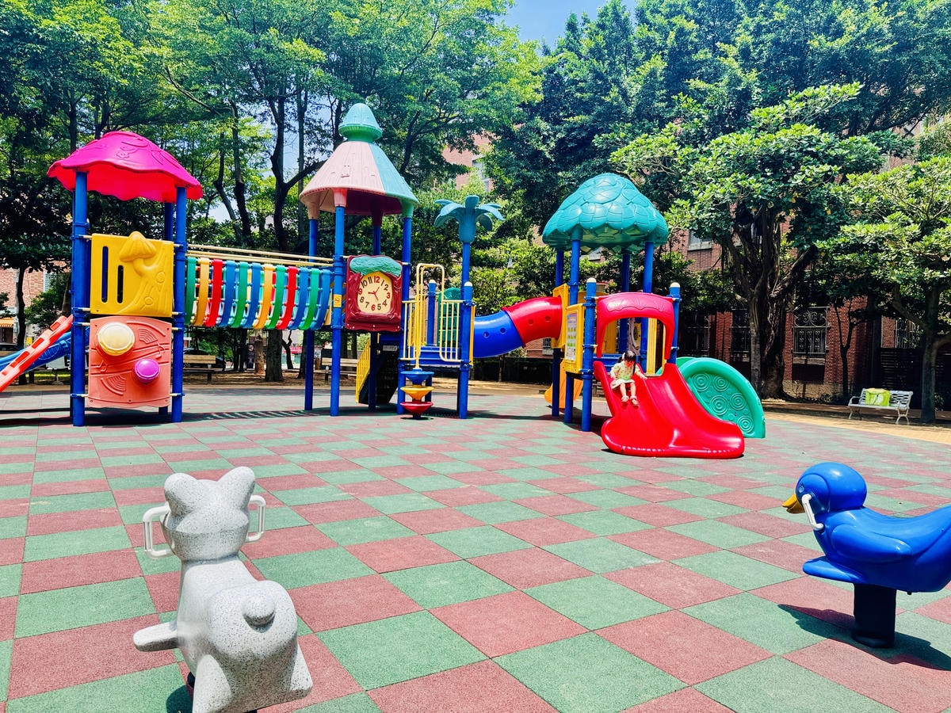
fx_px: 659
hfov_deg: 71.6
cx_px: 476
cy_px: 356
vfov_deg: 56.8
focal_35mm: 24
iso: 80
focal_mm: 6.76
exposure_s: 1/773
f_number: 1.78
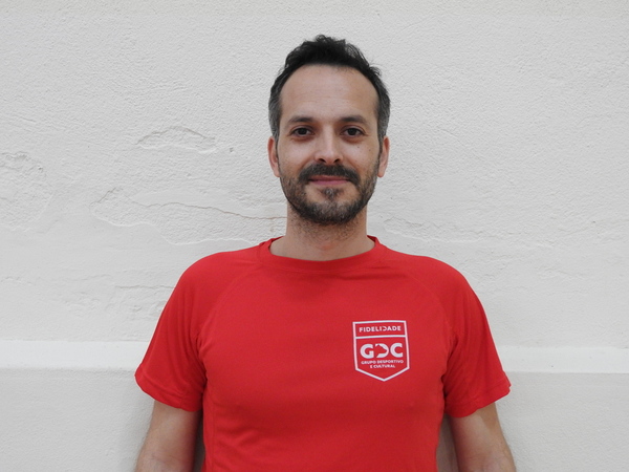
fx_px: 999
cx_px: 314
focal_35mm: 55
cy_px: 236
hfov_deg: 34.9
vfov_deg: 26.6
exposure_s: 1/8
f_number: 4
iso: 450
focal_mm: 9.9
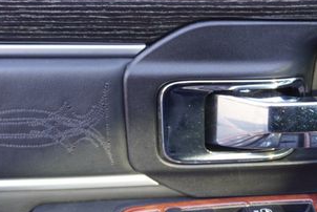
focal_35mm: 73
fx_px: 644
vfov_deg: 18.2
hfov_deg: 27.4
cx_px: 229
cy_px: 212
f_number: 4
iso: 320
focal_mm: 23
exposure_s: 1/60
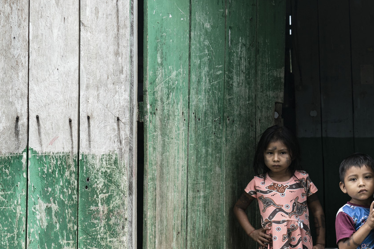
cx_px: 416
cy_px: 148
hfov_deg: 18.0
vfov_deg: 12.6
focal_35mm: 109
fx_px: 1133
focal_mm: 46
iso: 400
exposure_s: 1/200
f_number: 5.6
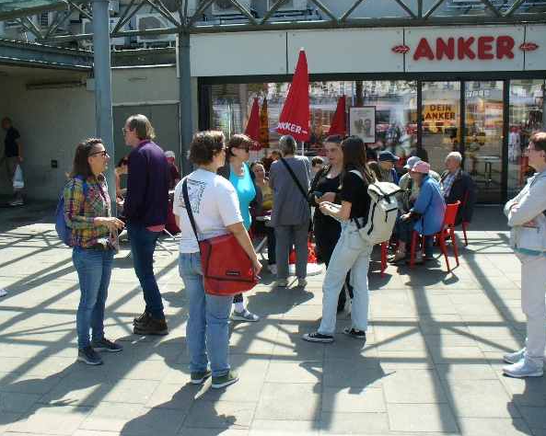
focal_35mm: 39
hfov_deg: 46.8
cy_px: 216
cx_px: 263
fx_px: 630
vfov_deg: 38.2
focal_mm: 6.1
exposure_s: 1/125
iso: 80
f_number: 5.6
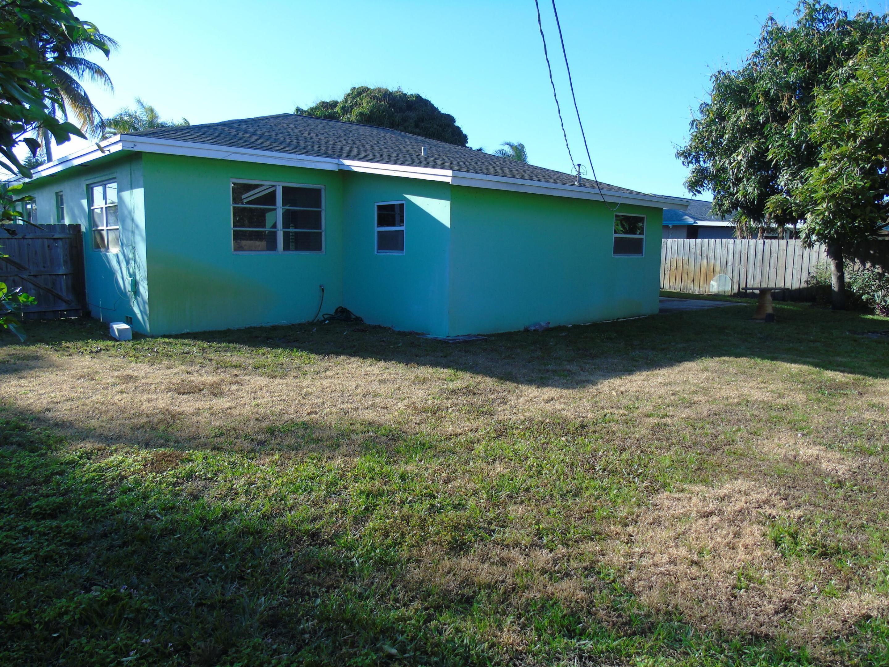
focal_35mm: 25
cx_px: 444
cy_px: 334
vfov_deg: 54.9
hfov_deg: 69.4
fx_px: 642
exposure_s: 1/400
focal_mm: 4.4
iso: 80
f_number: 3.4
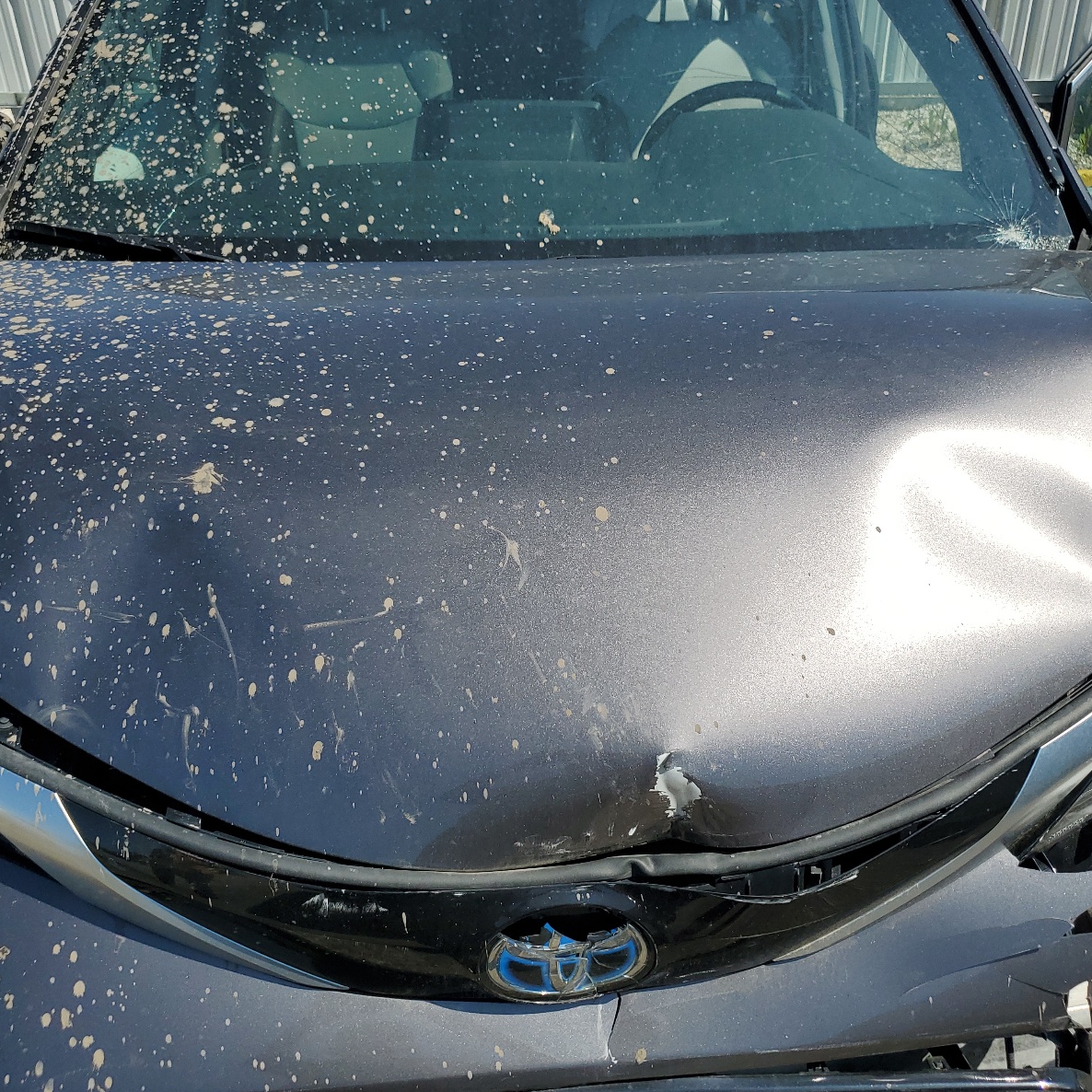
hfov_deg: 52.5
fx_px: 1106
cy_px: 549
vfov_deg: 52.5
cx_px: 534
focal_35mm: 31
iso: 50
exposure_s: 1/5000
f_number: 1.5
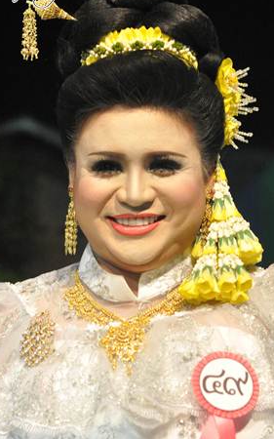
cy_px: 288
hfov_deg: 11.4
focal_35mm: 115
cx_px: 145
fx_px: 1375
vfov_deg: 18.1
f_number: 2.5
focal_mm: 50
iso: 2500
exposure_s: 1/200
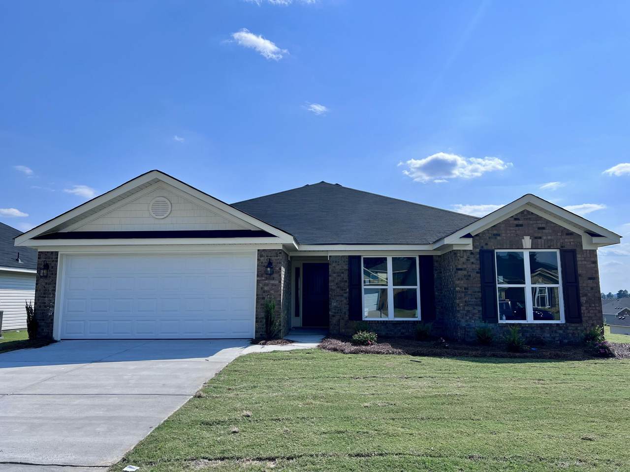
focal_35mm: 26
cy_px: 236
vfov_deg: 53.1
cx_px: 315
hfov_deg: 67.3
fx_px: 473
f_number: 1.5
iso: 50
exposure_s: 1/9434
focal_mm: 5.7
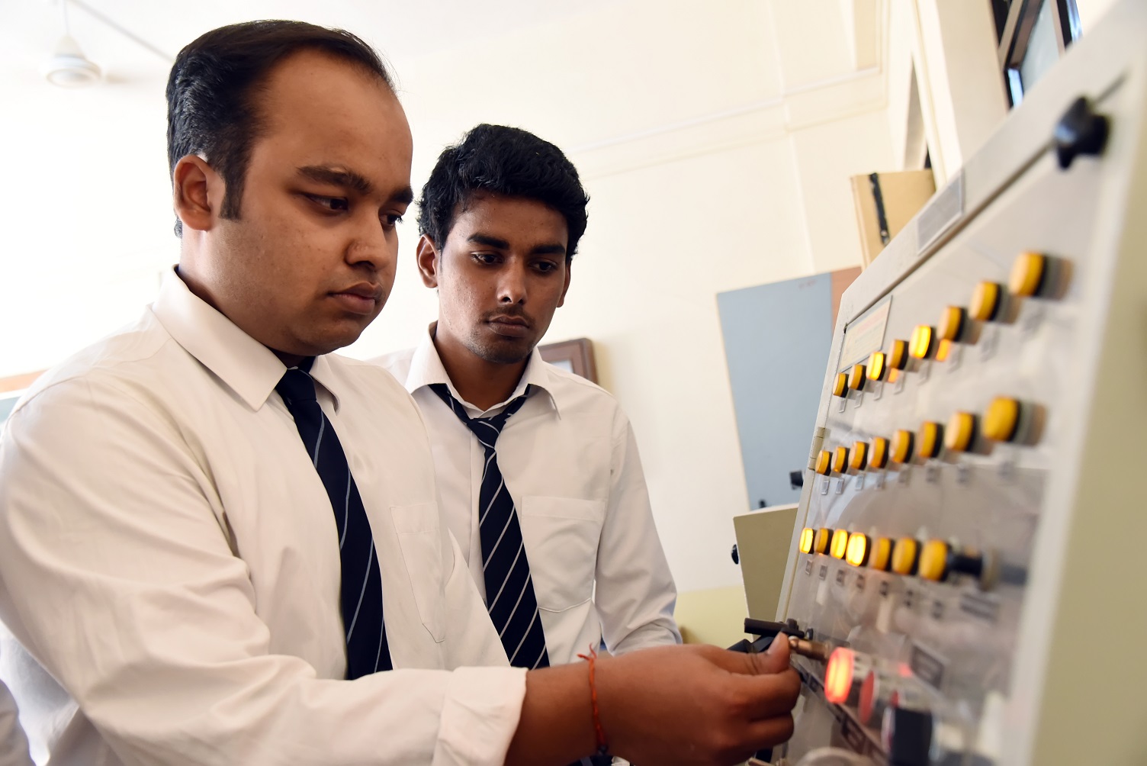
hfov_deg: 54.4
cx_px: 574
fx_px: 1116
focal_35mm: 35
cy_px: 383
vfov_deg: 37.9
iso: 3200
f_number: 5
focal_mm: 35
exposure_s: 1/40
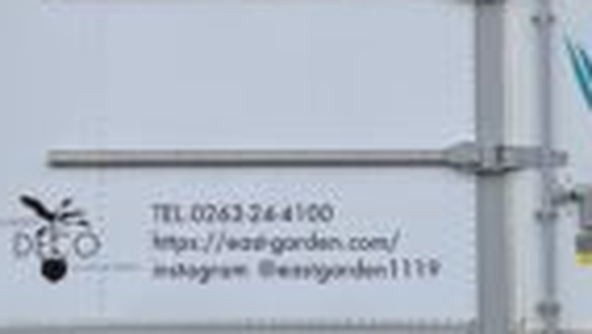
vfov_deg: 15.0
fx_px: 1256
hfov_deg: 26.4
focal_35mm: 80
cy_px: 42
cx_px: 208
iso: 32
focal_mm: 4.2
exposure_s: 1/1453
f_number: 1.6
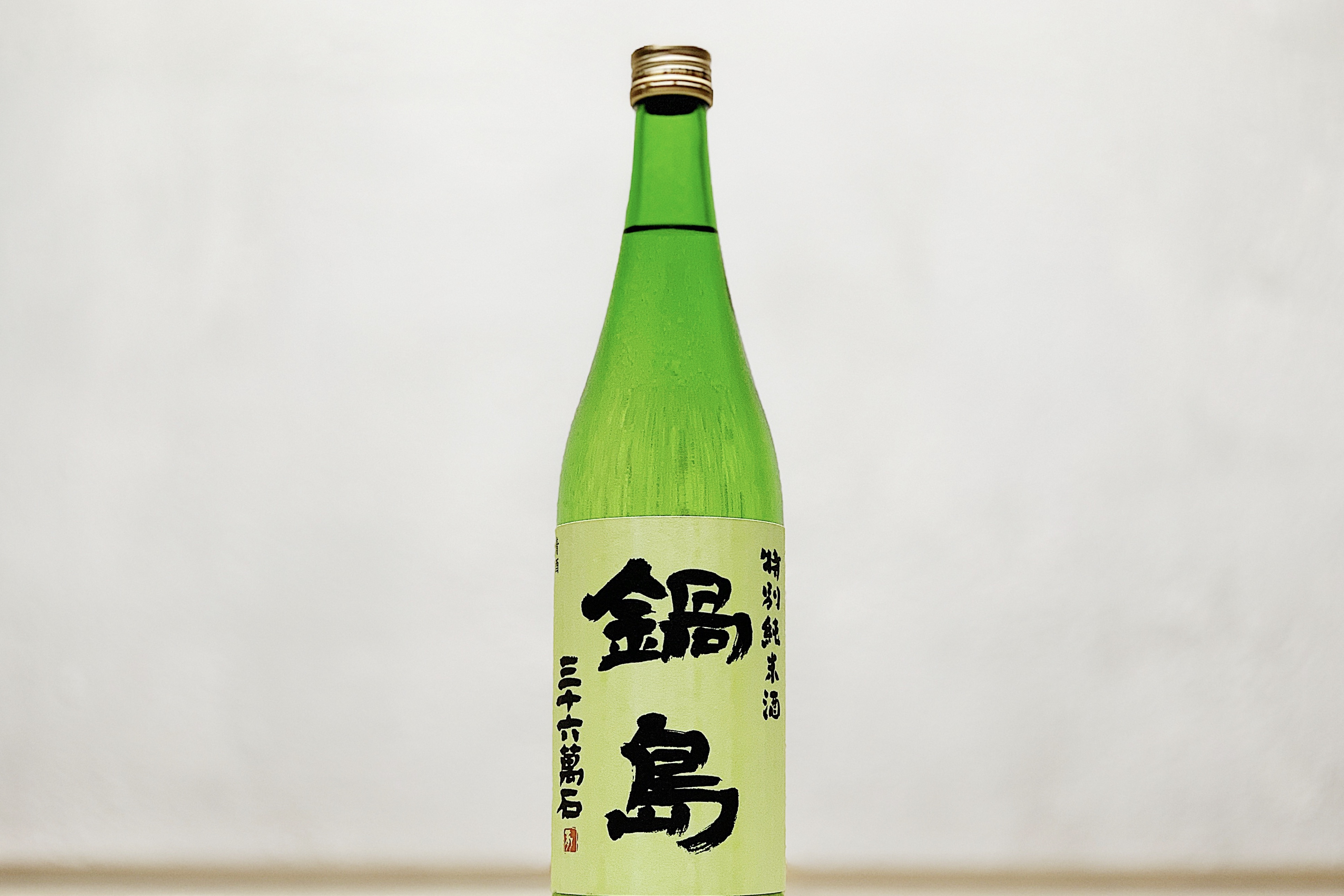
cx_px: 673
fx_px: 2053
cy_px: 474
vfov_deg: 24.6
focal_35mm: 55
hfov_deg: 36.2
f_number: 2.4
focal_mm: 6
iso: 125
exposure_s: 1/95
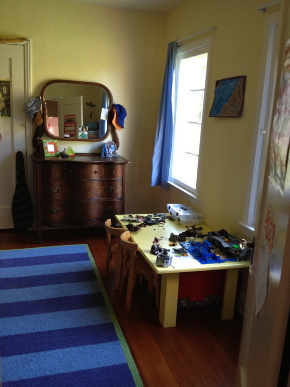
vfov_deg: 52.6
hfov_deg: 40.7
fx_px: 391
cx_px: 145
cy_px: 194
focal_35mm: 35
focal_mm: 4.28
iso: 160
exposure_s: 1/20
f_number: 2.4
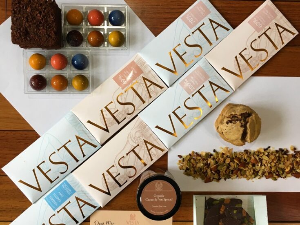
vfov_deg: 48.2
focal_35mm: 29
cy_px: 112
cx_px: 150
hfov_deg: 61.7
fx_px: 251
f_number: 2.2
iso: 64
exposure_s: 1/30
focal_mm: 4.15
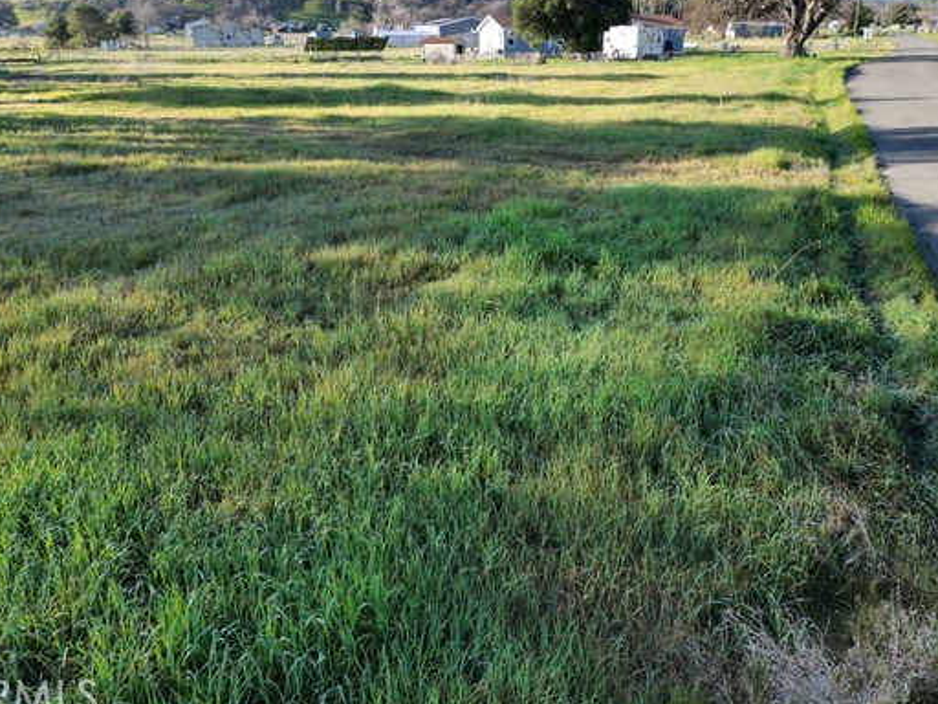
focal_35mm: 30
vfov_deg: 46.5
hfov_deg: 59.9
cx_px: 498
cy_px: 282
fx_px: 813
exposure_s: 1/1000
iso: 100
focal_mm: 6.72
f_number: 1.7
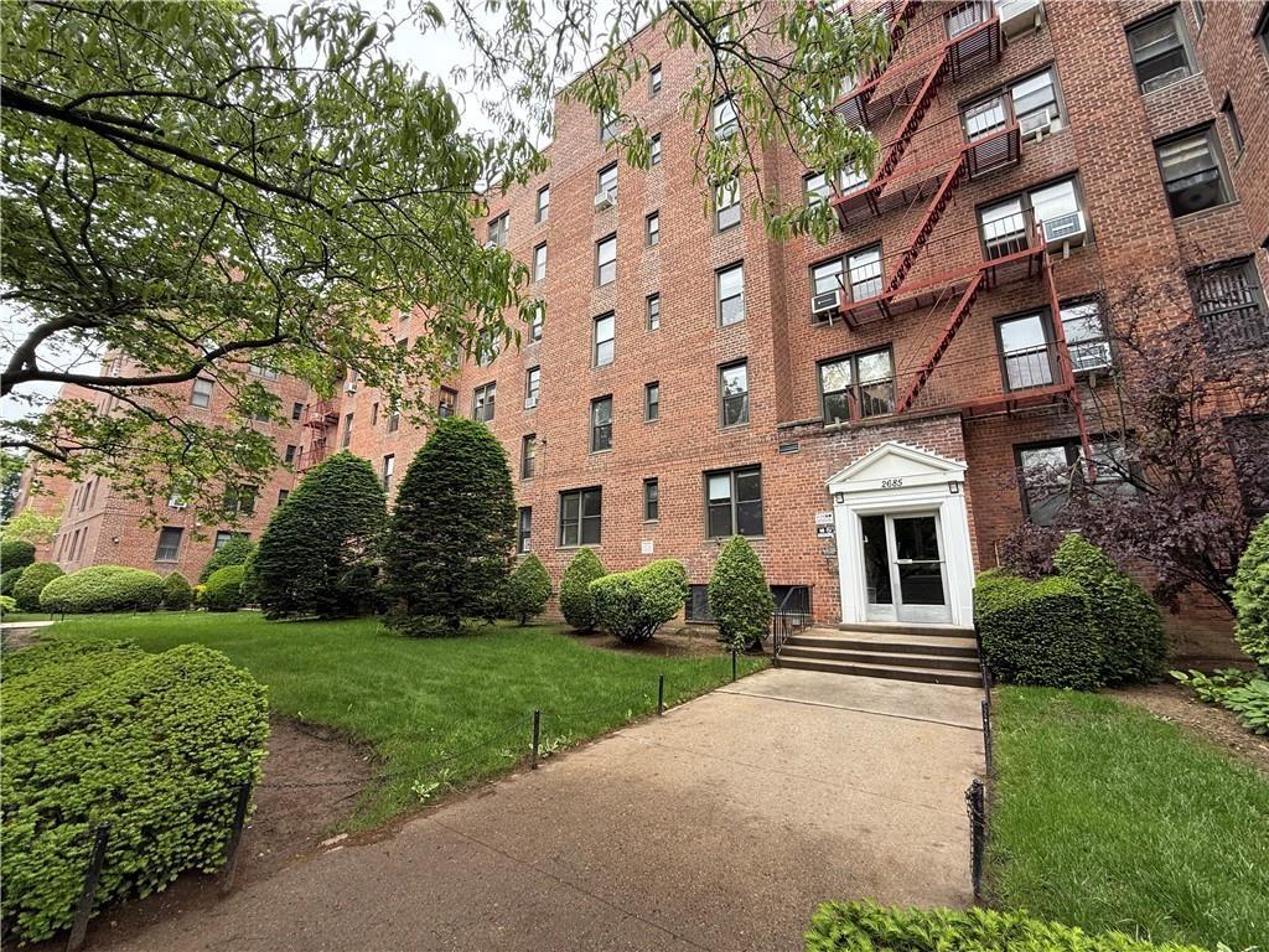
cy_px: 476
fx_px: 513
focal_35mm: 14
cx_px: 634
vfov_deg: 85.7
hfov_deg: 102.1
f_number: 2.2
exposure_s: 1/351
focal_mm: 2.22
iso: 50
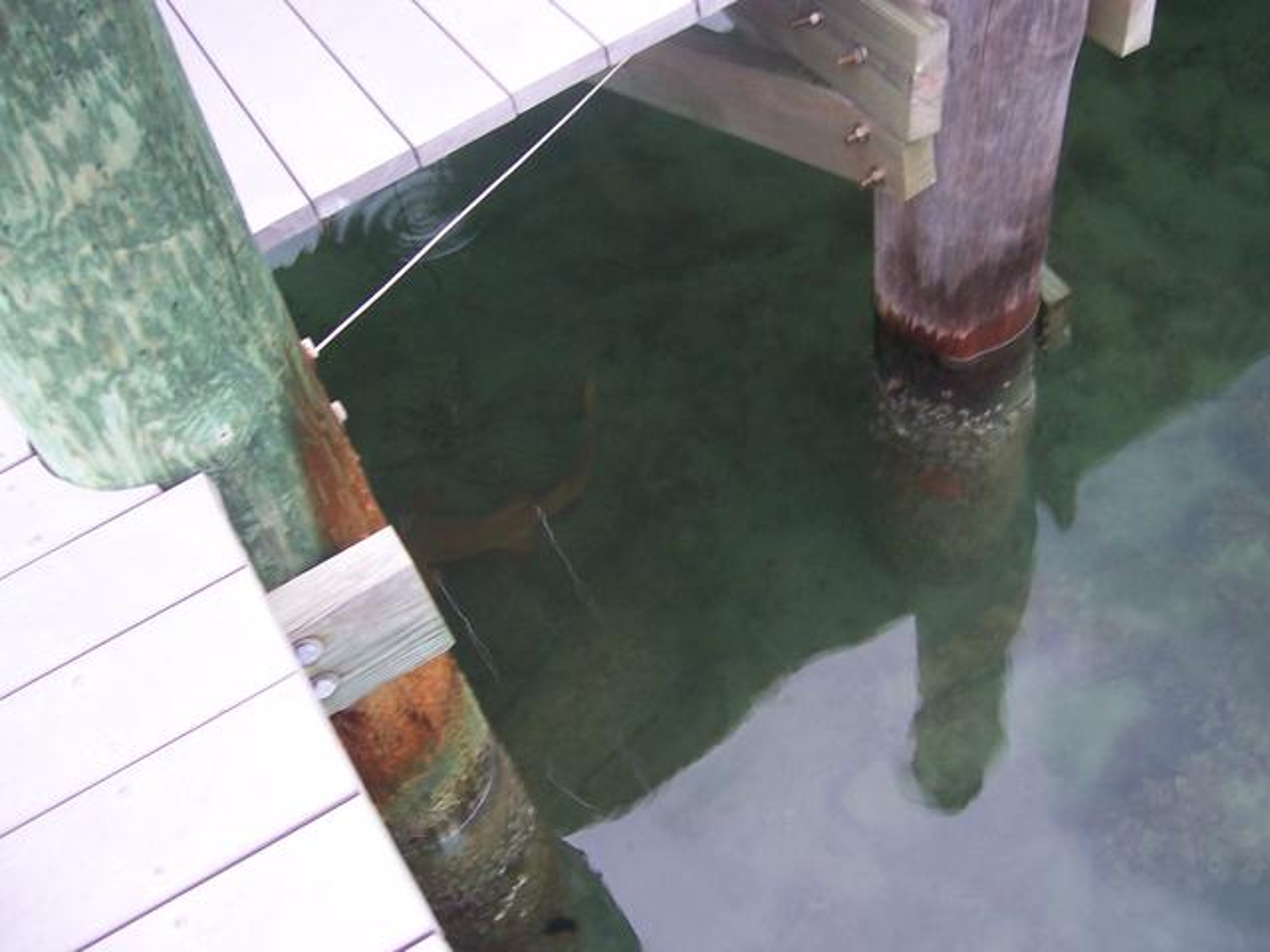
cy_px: 476
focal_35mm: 36
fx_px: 1321
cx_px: 635
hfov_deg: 51.4
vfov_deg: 39.7
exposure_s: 1/10
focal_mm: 6
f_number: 3
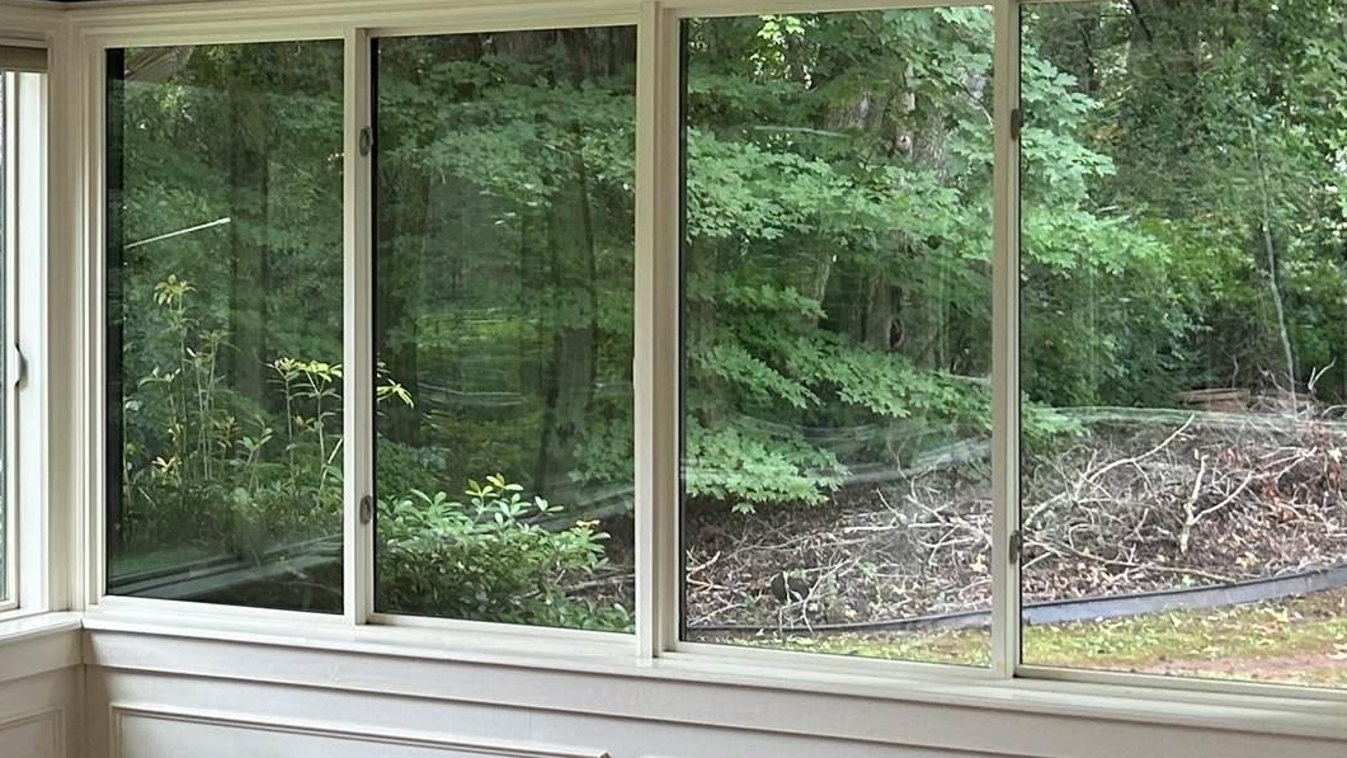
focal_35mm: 82
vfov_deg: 14.7
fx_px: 2929
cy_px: 309
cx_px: 96
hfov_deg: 25.0
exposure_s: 1/60
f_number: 1.5
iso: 80
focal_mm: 5.7
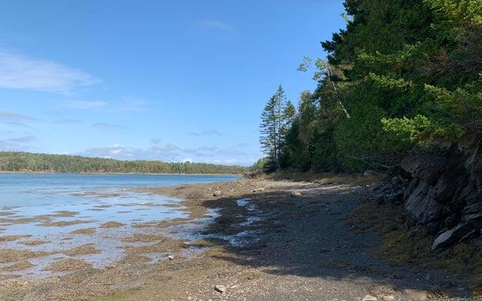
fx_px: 368
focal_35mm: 28
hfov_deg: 66.5
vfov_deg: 44.4
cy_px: 175
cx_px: 241
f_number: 1.8
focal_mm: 4.25
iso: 25
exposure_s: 1/1953
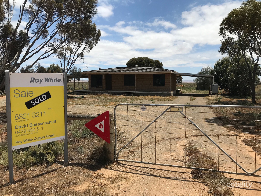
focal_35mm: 28
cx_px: 130
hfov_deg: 63.4
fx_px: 211
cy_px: 98
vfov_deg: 49.7
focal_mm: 3.99
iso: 20
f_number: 1.8
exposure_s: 1/4808
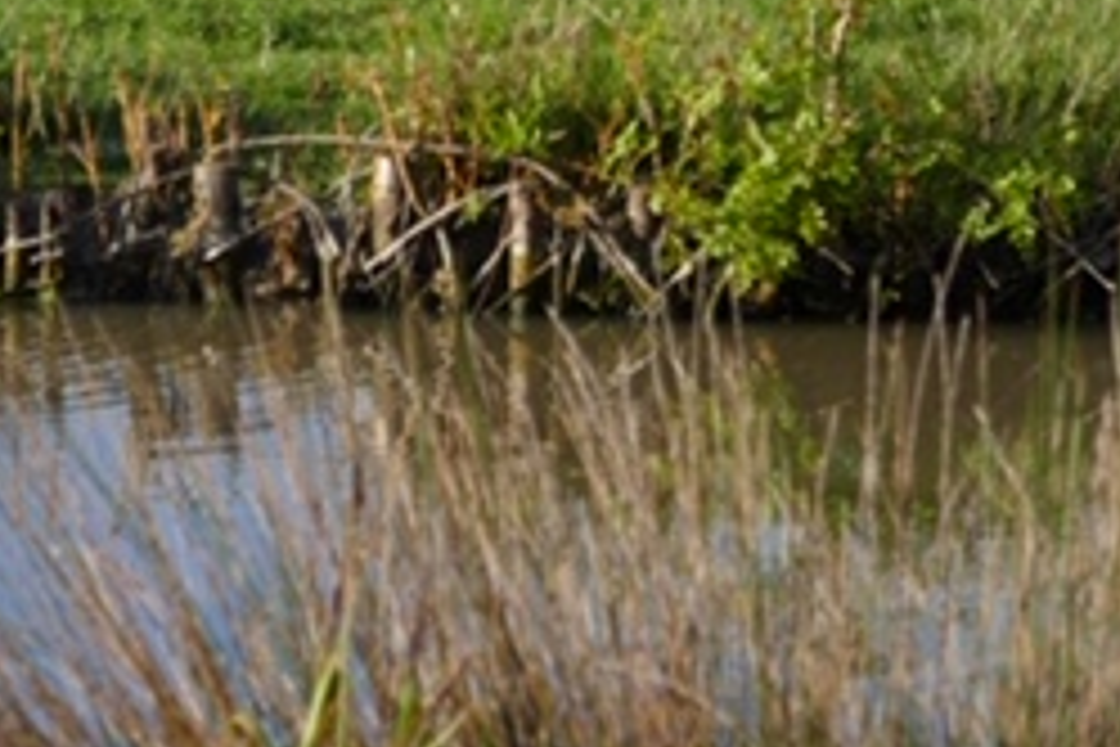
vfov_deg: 4.2
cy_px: -189
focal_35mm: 324
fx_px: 10079
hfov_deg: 6.4
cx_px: 643
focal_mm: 46
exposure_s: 1/320
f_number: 5.6
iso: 125
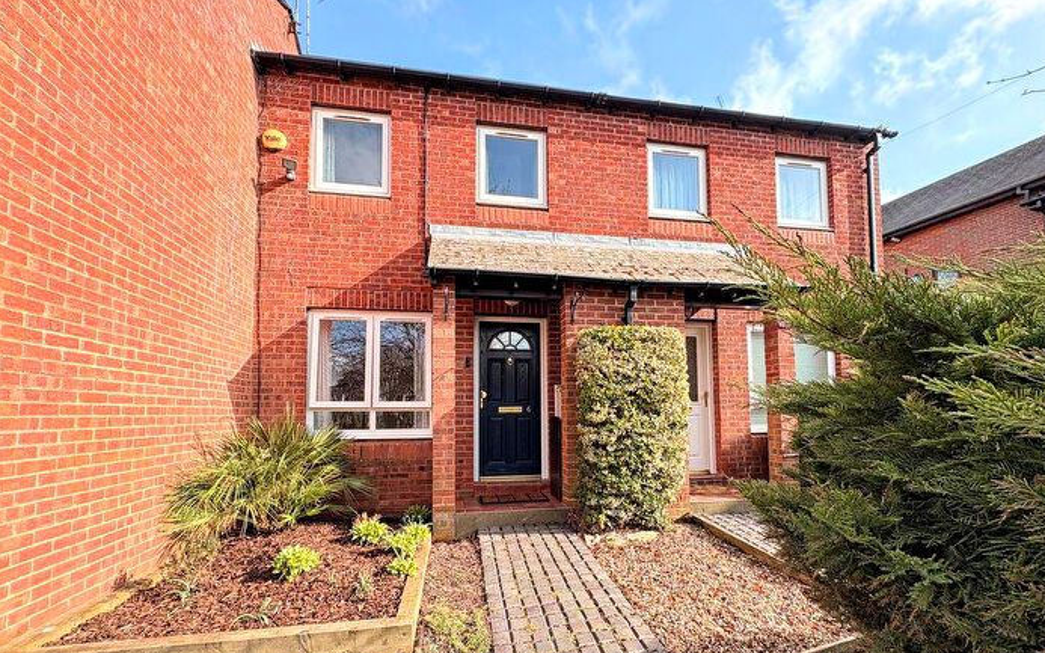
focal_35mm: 15
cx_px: 525
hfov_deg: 101.5
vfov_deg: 73.9
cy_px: 393
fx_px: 427
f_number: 2.2
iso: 40
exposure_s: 1/403
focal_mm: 2.22
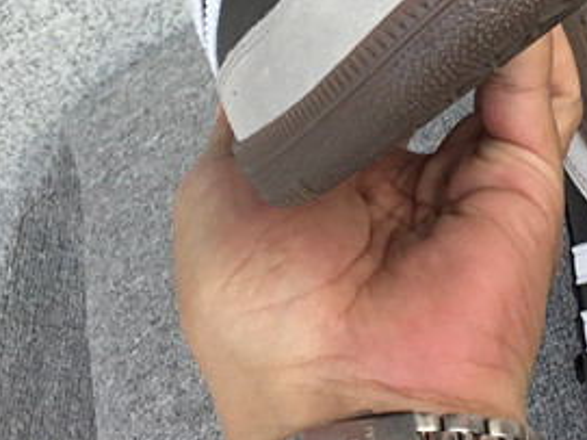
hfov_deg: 19.1
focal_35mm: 103
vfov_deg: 13.7
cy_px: -172
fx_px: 1746
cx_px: 308
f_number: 2.4
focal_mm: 3.3
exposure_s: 1/386
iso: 25
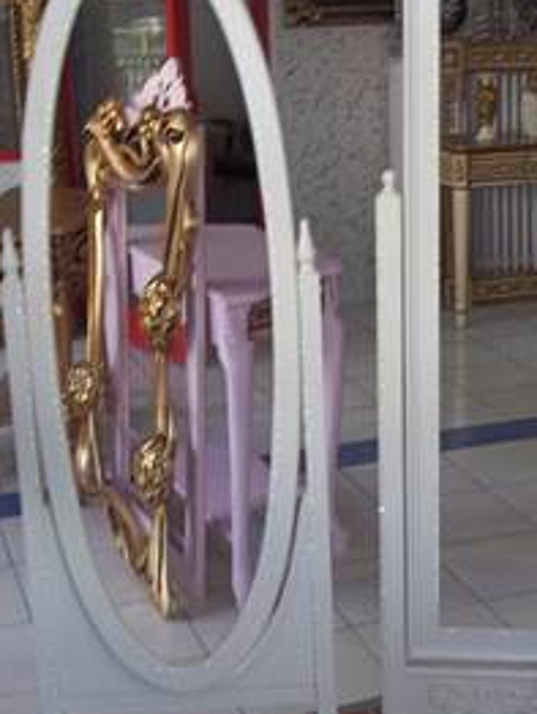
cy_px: 304
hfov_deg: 22.5
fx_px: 1342
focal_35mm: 65
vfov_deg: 29.8
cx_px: 363
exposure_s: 1/30
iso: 64
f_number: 2.9
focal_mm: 5.7
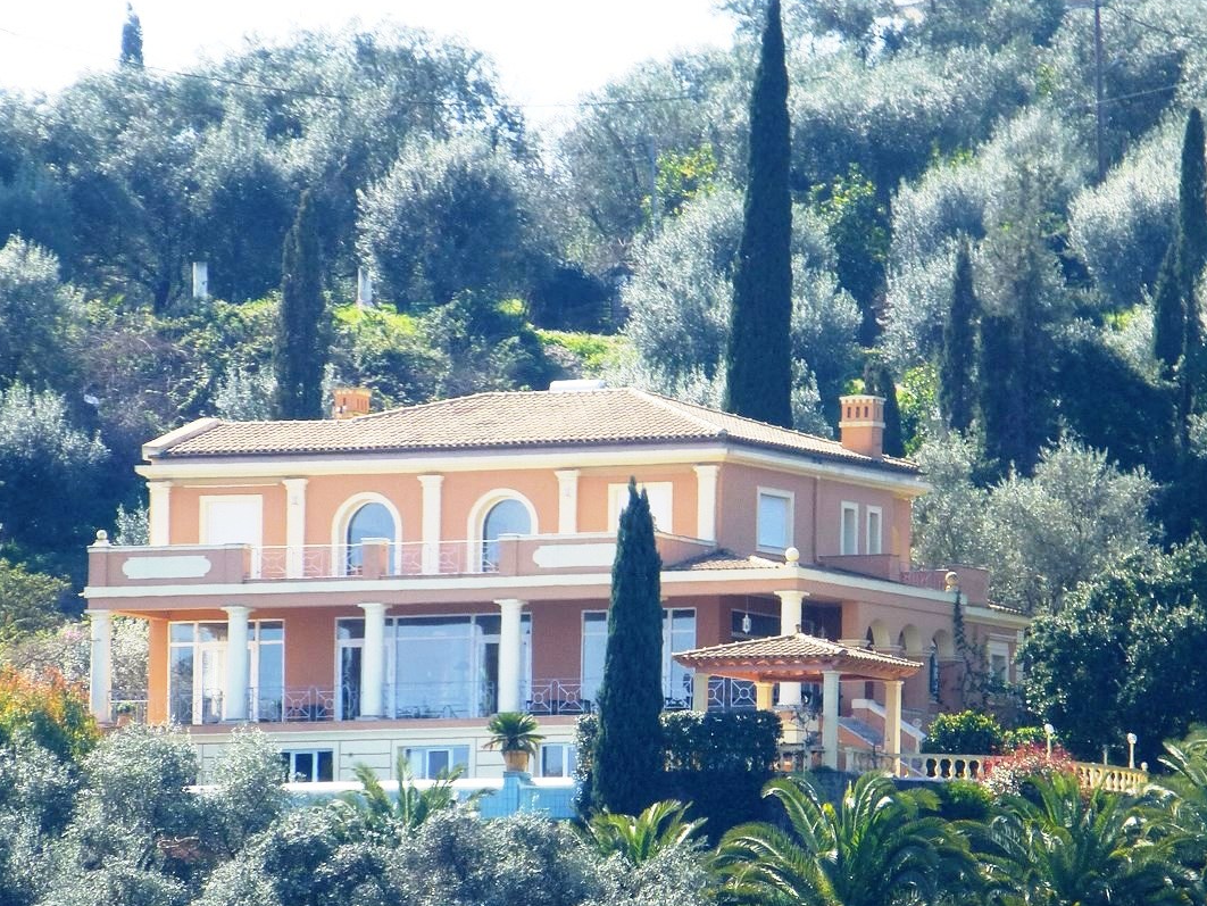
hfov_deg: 3.9
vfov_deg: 2.9
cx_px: 435
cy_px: 672
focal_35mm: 506
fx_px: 17647
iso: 100
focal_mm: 60
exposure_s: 1/200
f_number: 5.9
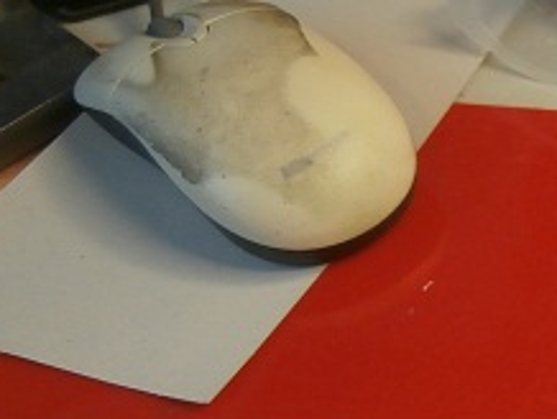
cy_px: 396
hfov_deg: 18.4
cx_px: 945
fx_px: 1418
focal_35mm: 88
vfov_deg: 16.5
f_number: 3
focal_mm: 4.2
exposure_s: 1/30
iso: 125
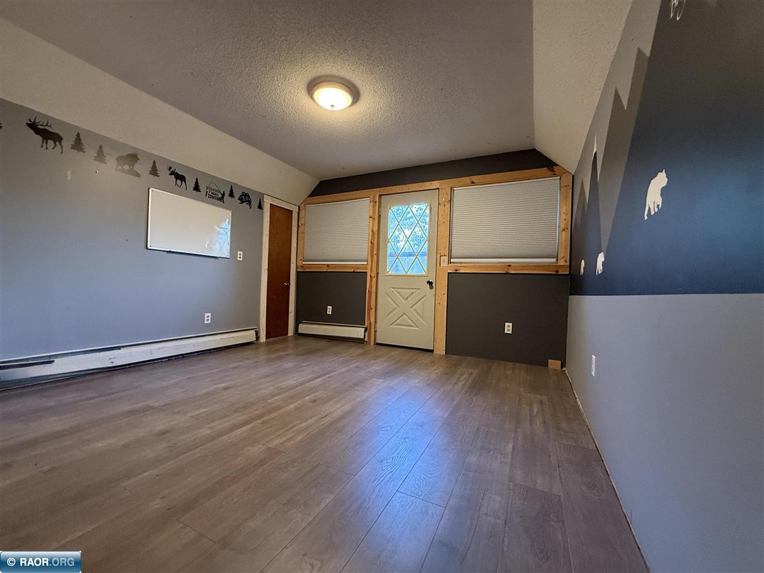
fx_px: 309
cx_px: 382
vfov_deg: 85.7
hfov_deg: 102.1
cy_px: 286
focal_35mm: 14
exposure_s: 1/60
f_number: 2.2
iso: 320
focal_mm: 2.22
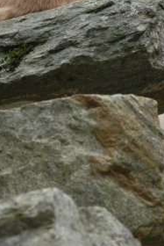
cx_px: 54
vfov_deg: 7.6
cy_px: 58
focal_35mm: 270
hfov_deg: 5.1
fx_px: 1843
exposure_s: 1/25
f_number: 4.5
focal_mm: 70
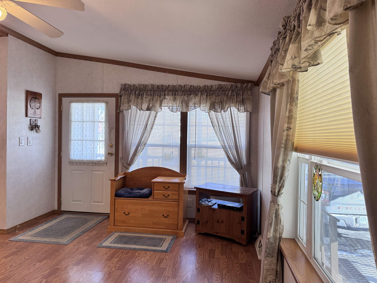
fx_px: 261
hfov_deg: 71.6
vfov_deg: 56.8
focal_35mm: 24
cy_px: 142
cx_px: 188
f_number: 1.78
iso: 80
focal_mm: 6.76
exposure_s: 1/120
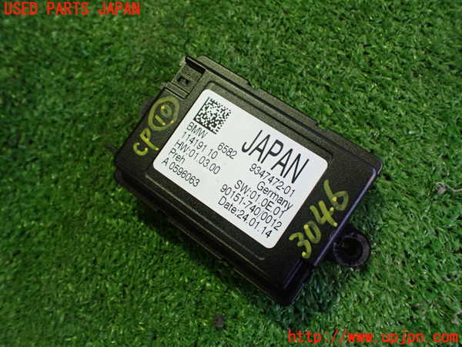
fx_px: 400
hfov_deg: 60.0
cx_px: 231
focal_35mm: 30
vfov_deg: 46.8
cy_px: 174
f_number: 2.3
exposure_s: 1/100
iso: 800
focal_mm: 5.4
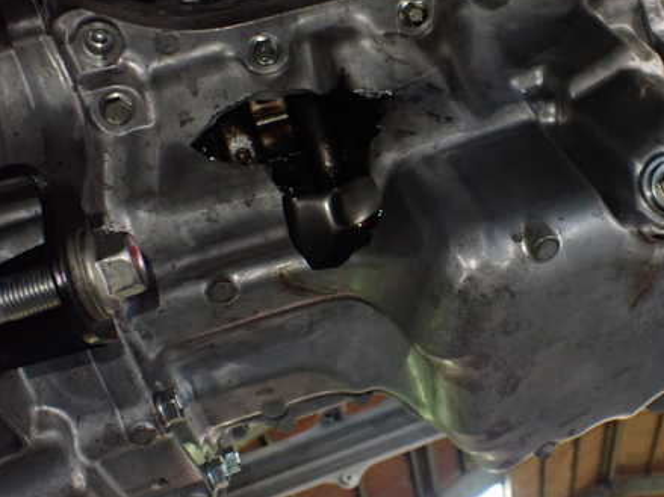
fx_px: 786
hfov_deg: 45.0
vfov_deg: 35.0
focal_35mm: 41
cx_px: 452
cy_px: 199
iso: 800
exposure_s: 1/100
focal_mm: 5.4
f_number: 2.3
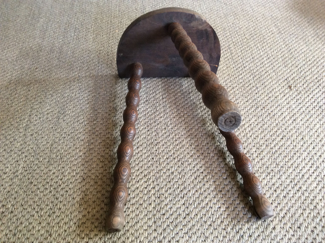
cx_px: 162
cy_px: 122
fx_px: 300
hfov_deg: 56.9
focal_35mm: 32
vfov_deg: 44.1
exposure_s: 1/25
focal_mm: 3.3
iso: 100
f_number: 2.4
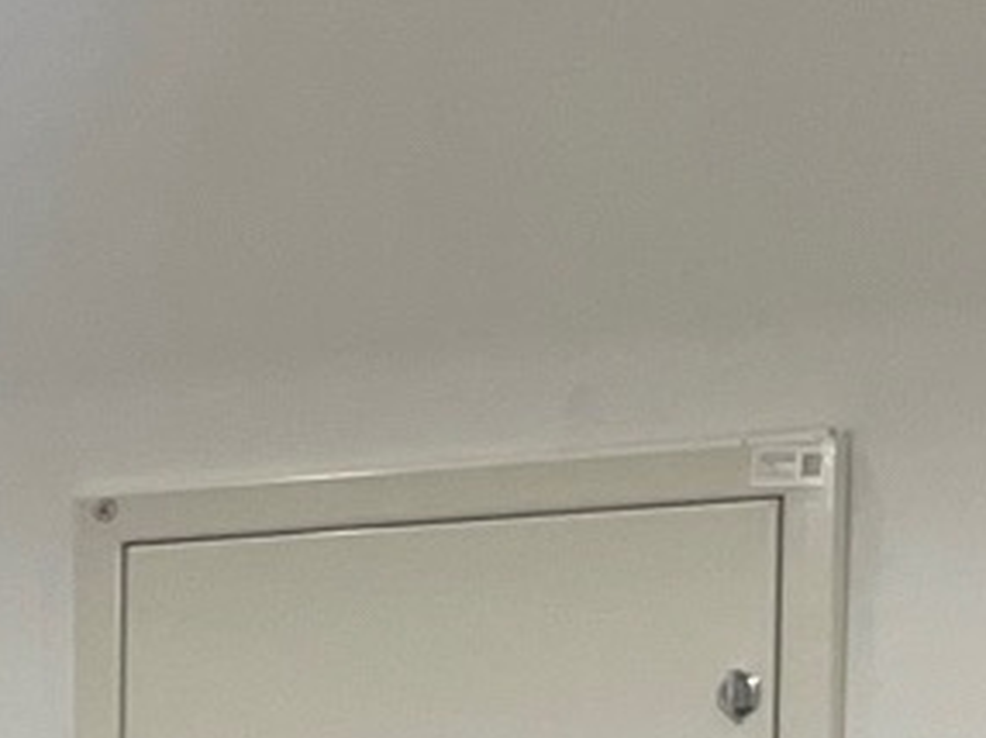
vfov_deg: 7.7
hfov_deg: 10.5
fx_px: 5180
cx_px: -448
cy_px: 1669
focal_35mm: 182
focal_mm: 4.2
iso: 125
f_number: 1.6
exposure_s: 1/121
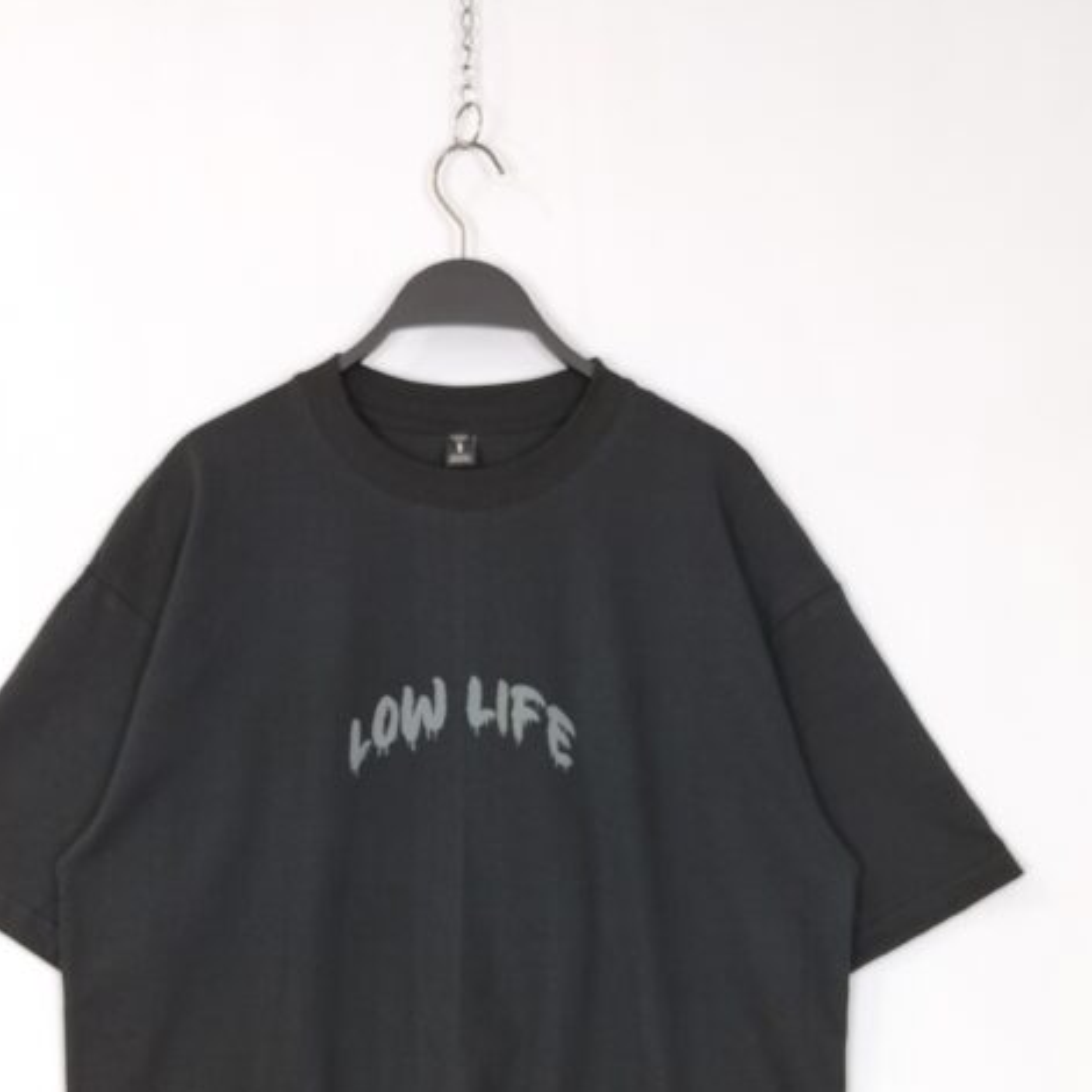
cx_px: 493
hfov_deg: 40.0
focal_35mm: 42
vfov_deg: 38.5
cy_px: 877
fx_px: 1499
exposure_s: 1/15
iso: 100
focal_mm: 4.27
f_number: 1.8
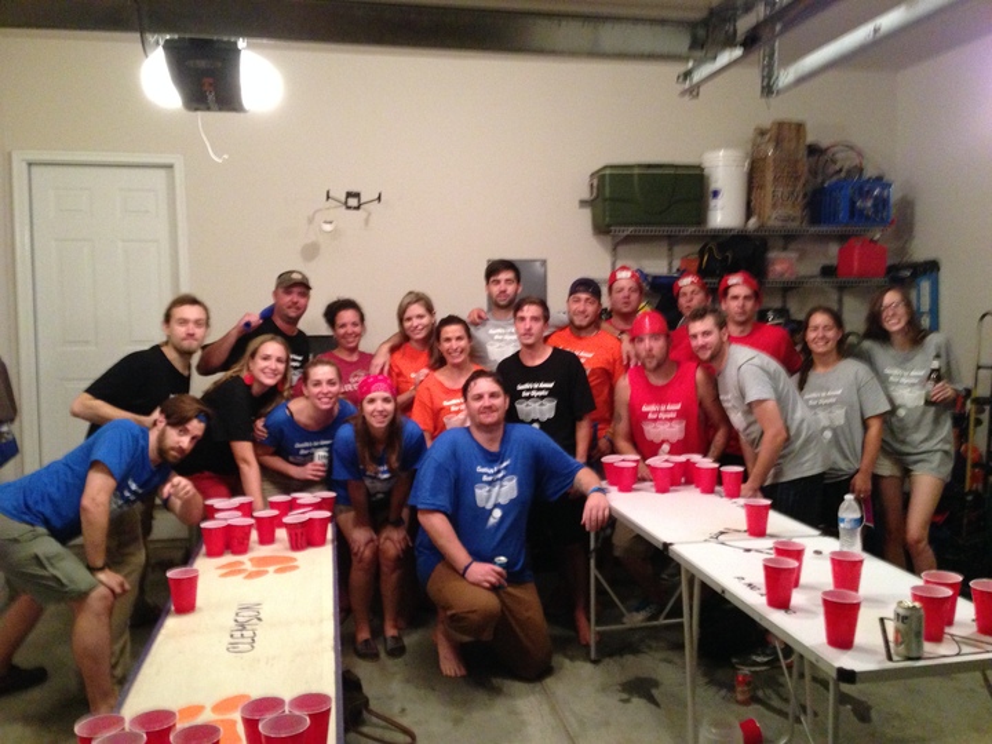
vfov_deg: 42.9
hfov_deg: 55.4
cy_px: 372
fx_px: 946
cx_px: 496
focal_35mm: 33
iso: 500
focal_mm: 4.12
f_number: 2.4
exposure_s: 1/15
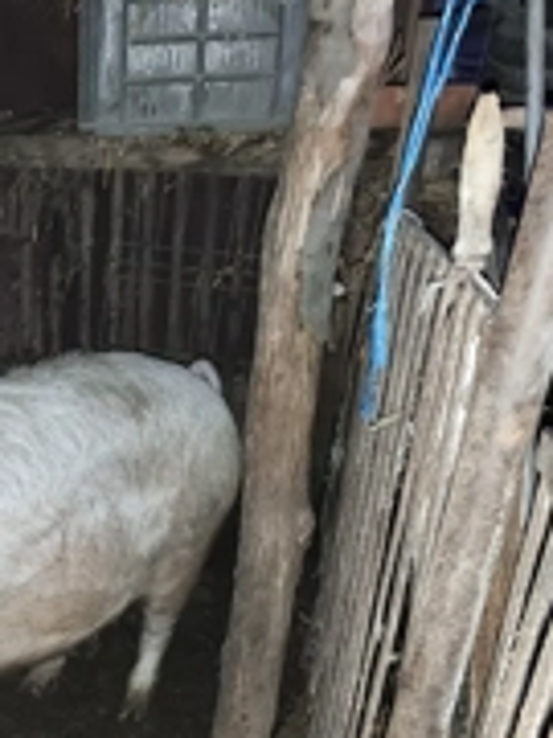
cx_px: -41
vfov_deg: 34.9
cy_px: 693
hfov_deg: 26.5
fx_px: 1086
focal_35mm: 51
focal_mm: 6.14
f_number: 1.65
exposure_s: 1/16.7
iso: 6400
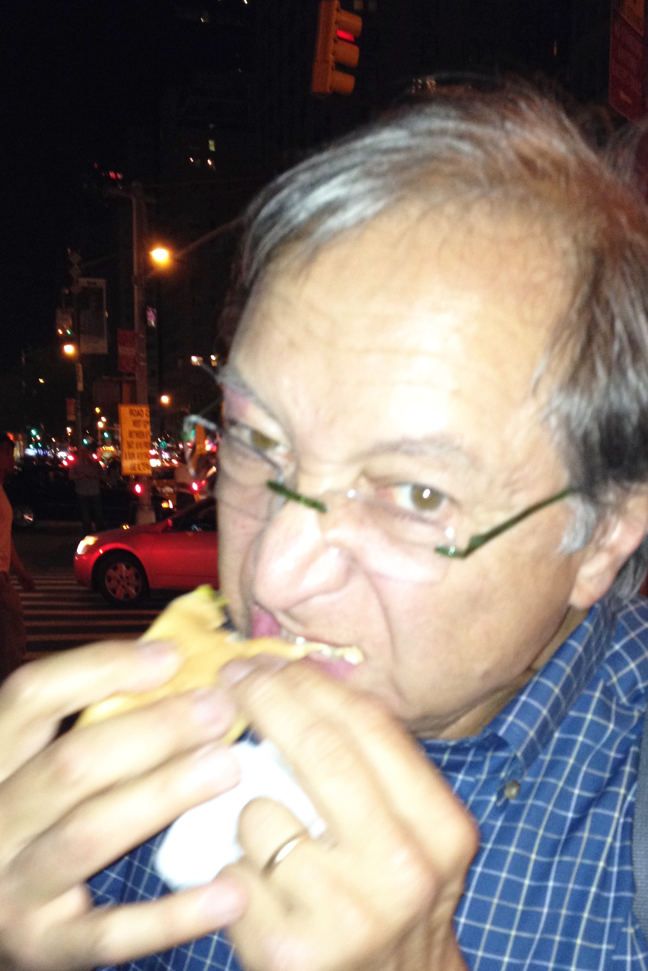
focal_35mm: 50
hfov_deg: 27.0
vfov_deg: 39.2
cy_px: 639
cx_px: 353
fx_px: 1350
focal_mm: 4.28
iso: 160
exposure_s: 1/16
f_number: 2.4
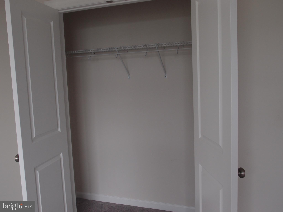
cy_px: 106
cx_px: 142
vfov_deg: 44.2
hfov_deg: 56.8
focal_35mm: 32
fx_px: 262
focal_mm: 6.87
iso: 100
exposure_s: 1/80
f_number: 2.2
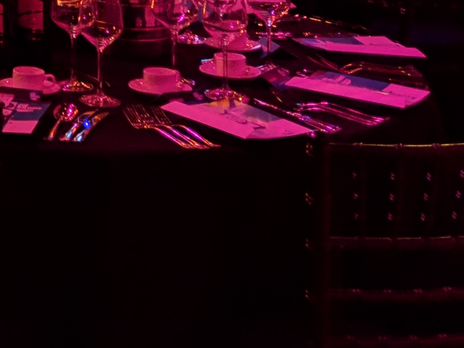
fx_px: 1501
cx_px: -342
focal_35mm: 112
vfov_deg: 12.1
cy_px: -297
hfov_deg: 15.4
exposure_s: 1/25
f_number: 1.8
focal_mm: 4.44
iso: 95
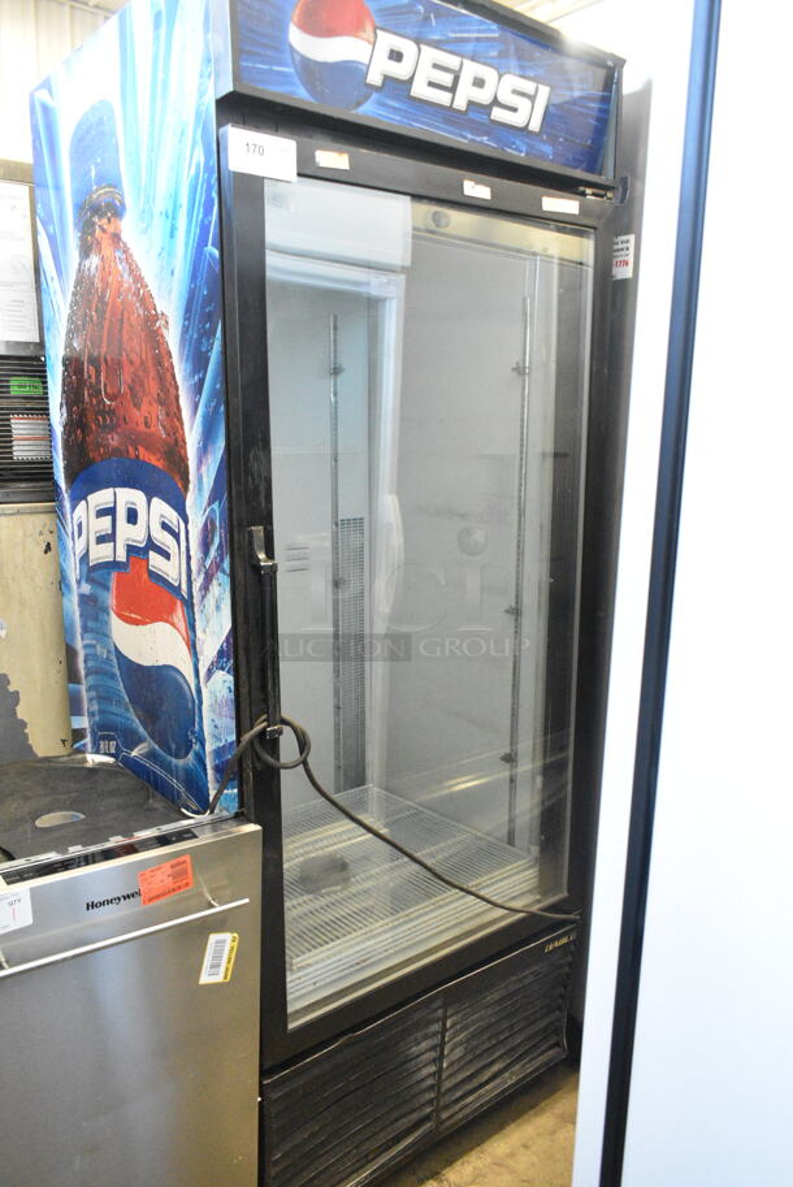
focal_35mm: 27
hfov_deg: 48.0
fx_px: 891
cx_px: 396
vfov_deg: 67.3
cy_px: 594
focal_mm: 18
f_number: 6.3
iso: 6400
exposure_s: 1/160
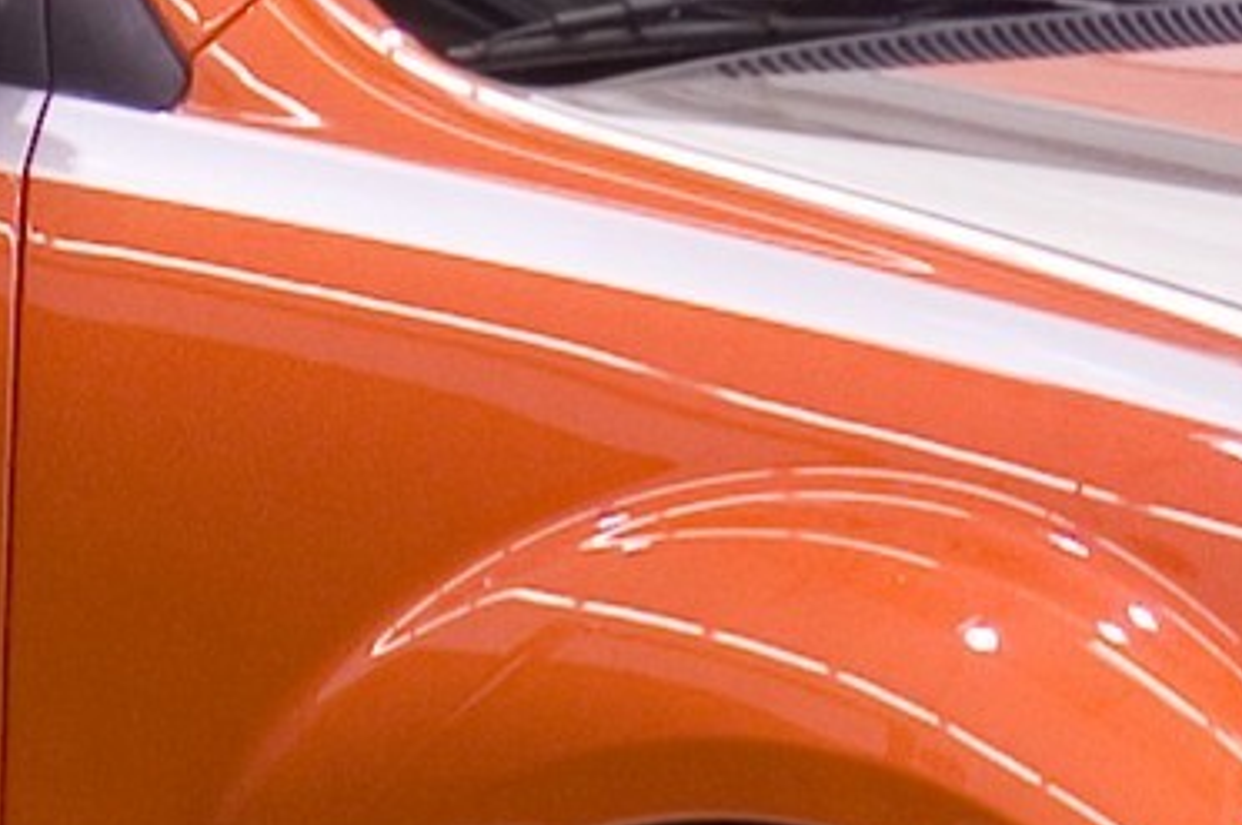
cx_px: 220
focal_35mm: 867
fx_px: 29872
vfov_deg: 1.6
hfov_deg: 2.4
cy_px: 493
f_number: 9
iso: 200
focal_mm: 86
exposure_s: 1/4
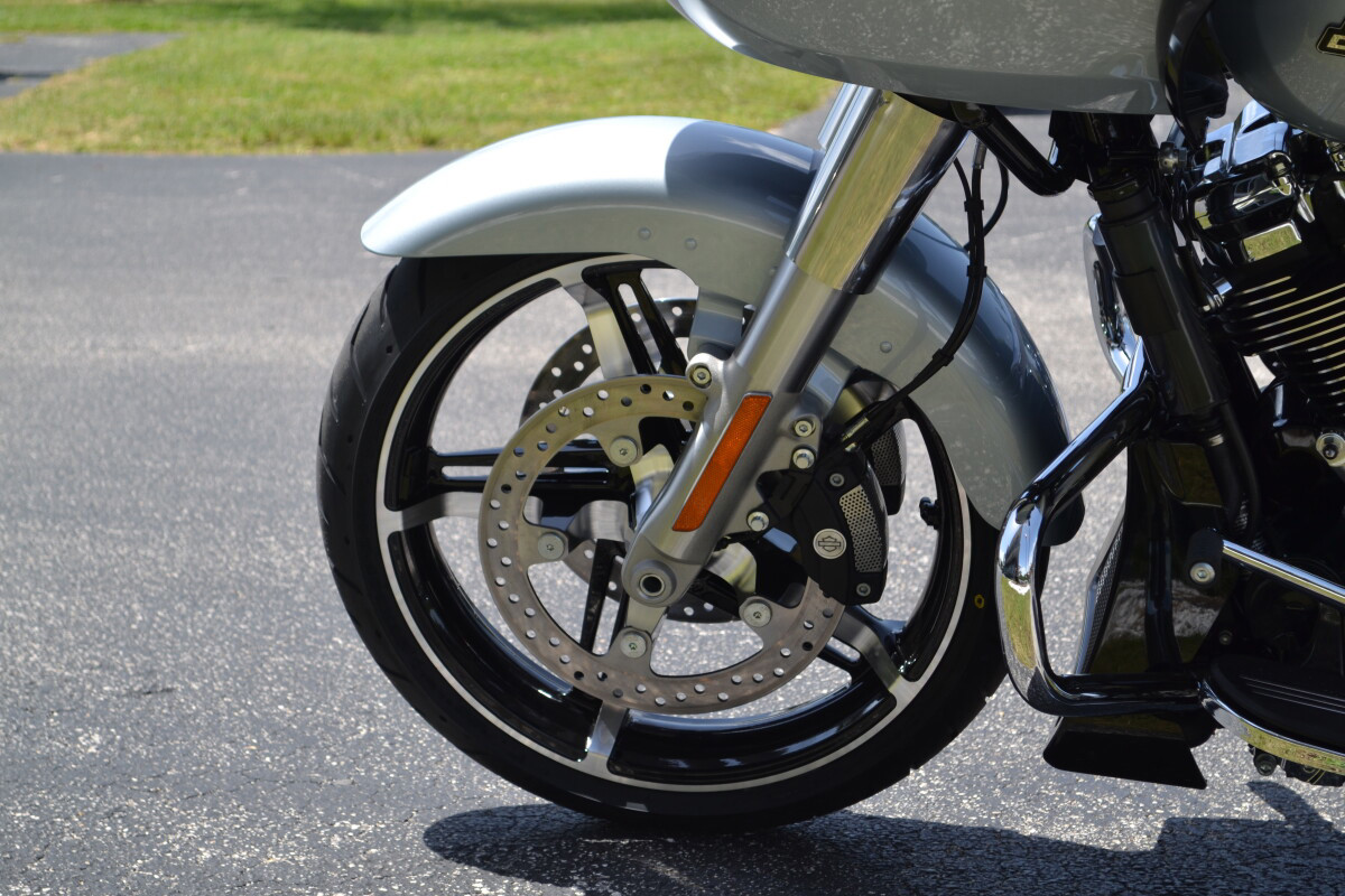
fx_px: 3082
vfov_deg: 16.6
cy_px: 448
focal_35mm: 82
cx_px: 672
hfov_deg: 24.6
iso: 100
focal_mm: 55
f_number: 7.1
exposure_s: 1/200
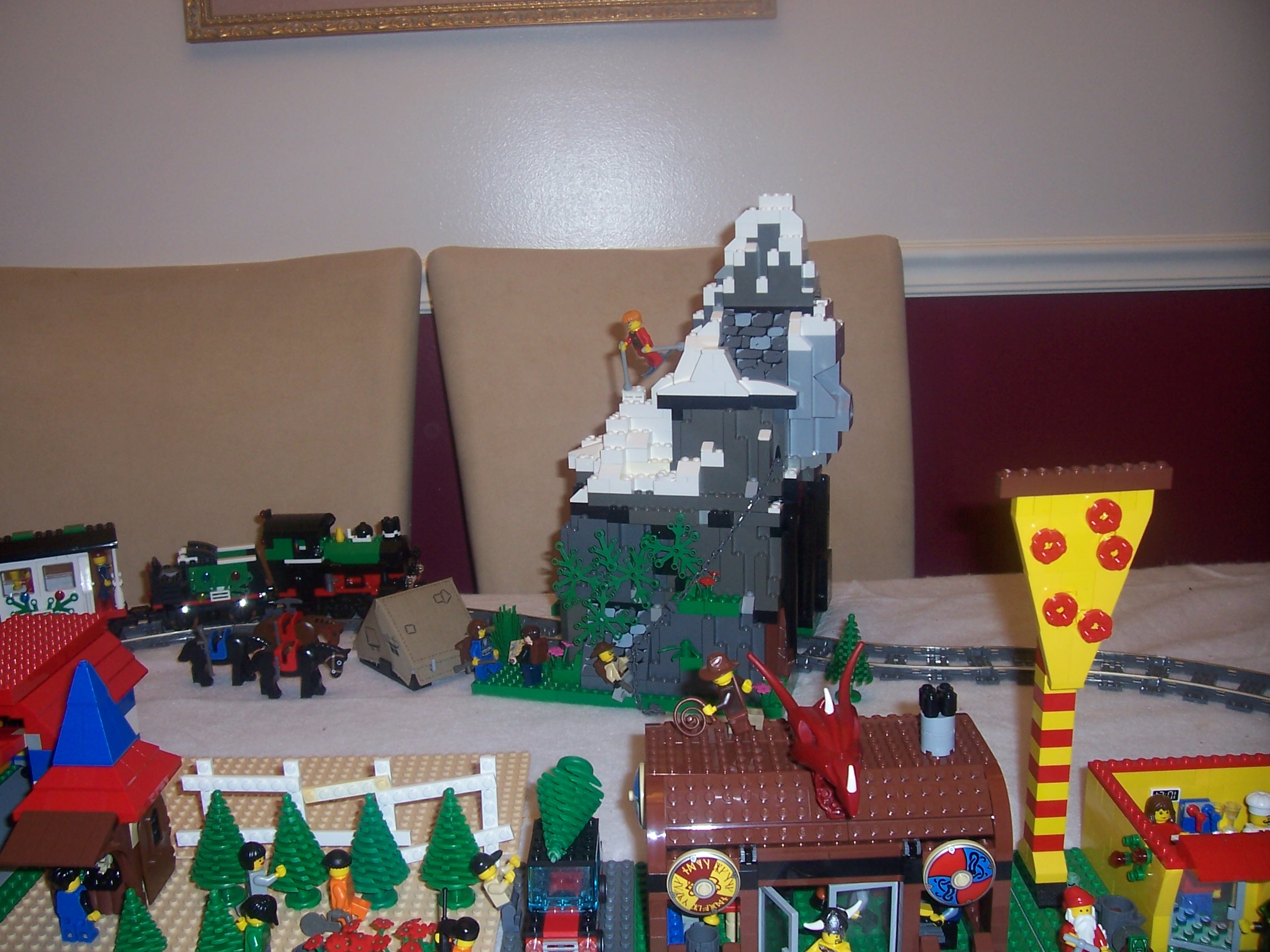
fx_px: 1247
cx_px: 635
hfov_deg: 54.0
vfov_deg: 41.8
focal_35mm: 34
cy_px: 476
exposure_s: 1/60
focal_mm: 5.6
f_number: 2.7
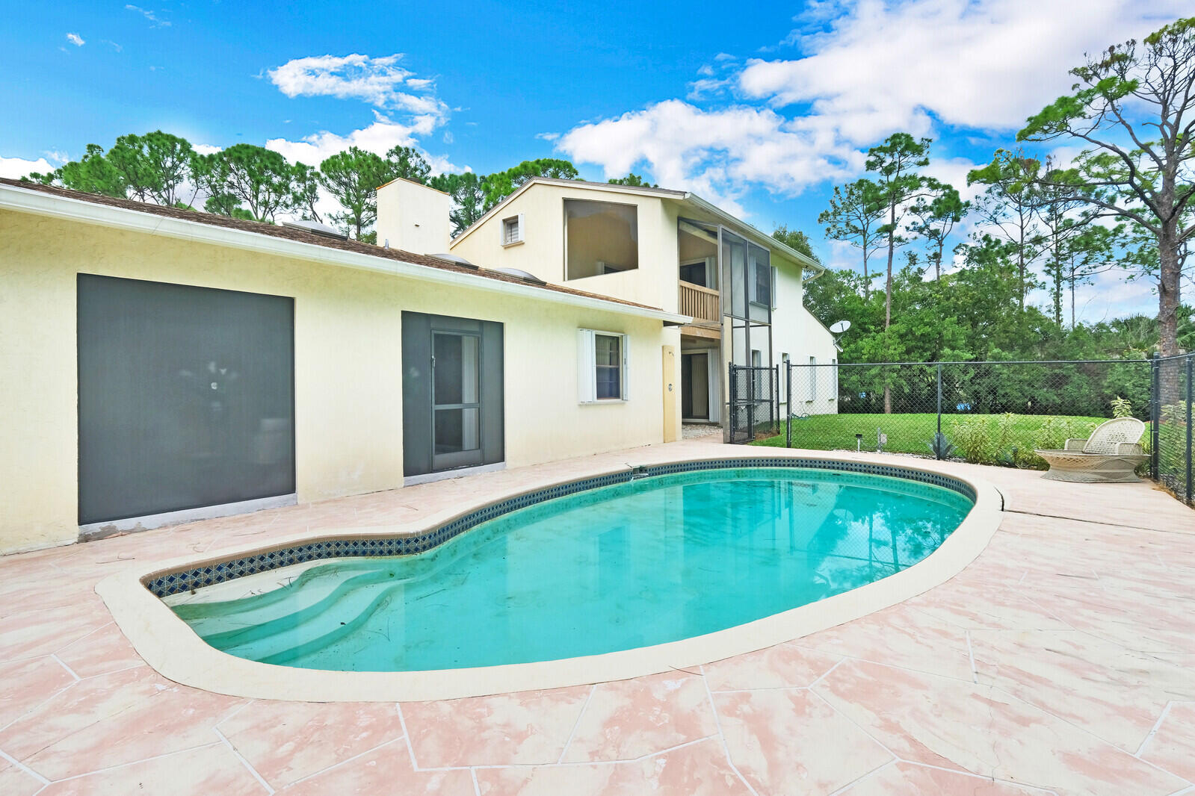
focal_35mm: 15
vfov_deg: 77.3
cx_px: 598
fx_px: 498
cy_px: 398
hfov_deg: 100.4
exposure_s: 1/1250
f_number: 11
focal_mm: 10
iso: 1250
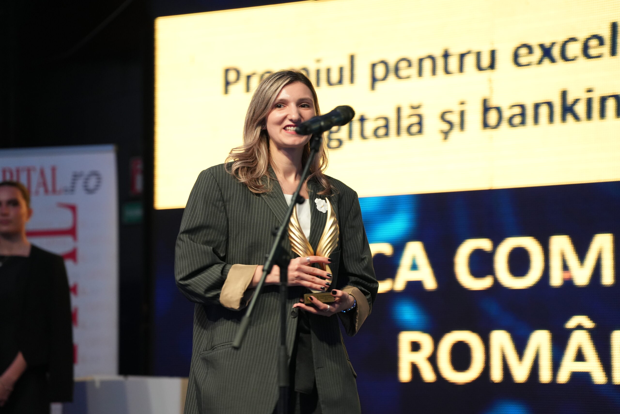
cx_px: 310
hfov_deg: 13.7
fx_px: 2583
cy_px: 207
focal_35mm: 150
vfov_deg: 9.1
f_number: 3.5
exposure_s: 1/160
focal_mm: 150
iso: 3200
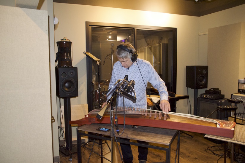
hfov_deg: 67.4
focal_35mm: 27
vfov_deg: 47.9
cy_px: 82
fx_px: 184
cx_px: 122
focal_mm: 18
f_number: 3.5
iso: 2800
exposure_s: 1/60
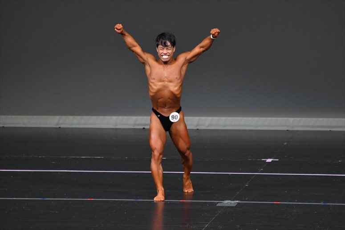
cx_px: 172
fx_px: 3017
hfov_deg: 6.5
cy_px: 115
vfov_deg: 4.4
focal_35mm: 315
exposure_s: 1/400
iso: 4000
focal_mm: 210
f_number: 5.6
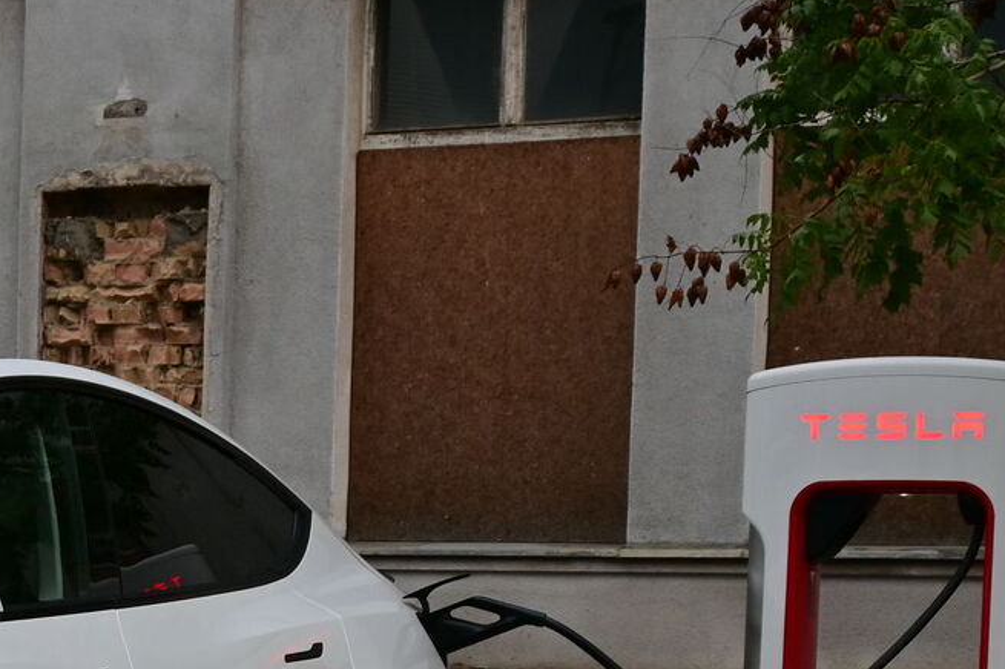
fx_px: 3683
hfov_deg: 15.0
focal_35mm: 132
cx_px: -172
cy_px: 941
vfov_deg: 10.1
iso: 160
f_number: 6.3
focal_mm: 30
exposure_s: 1/50
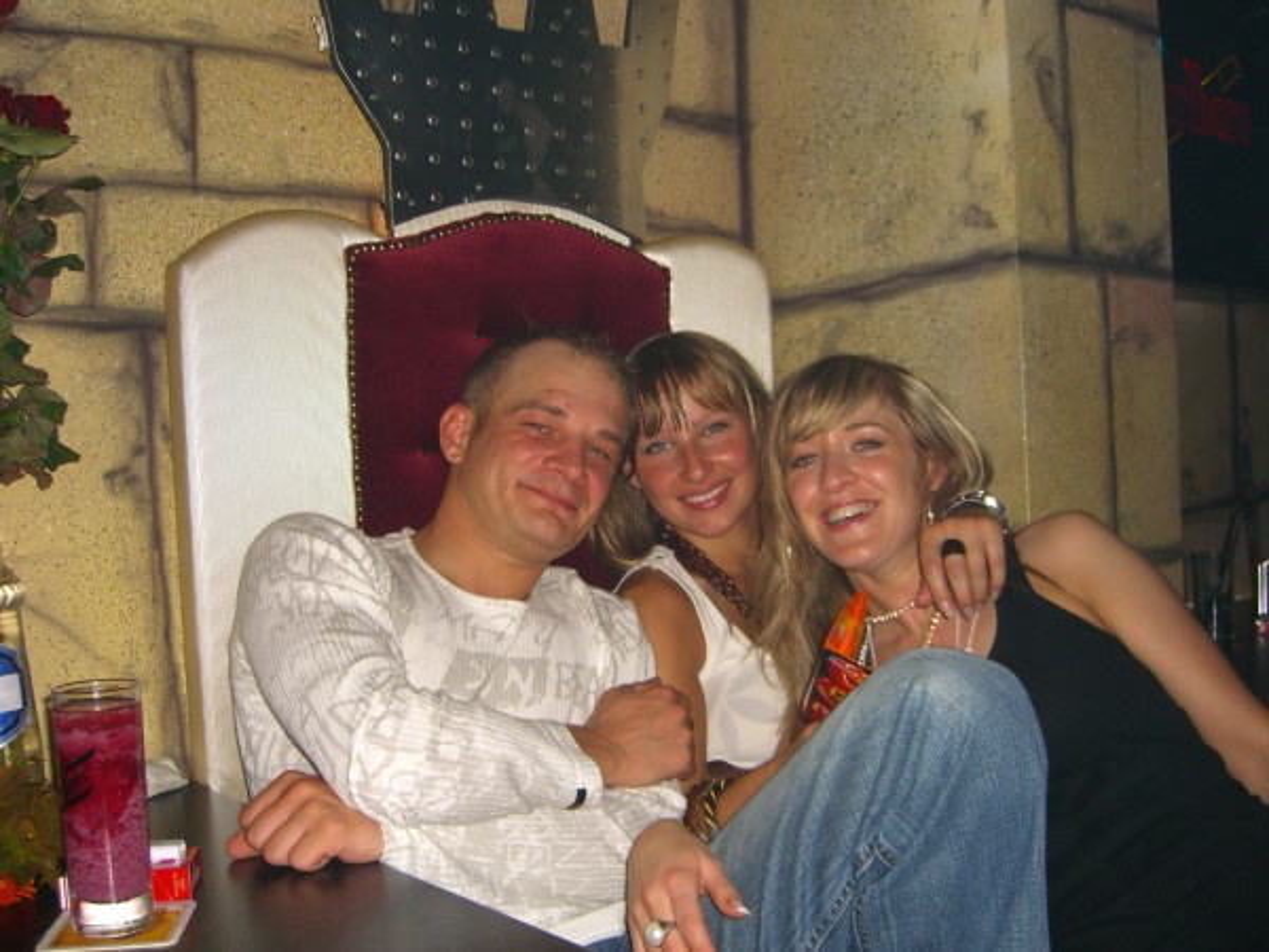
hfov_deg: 49.0
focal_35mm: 38
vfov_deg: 37.7
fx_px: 1393
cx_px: 634
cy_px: 476
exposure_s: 1/60
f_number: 2.8
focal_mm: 7.9
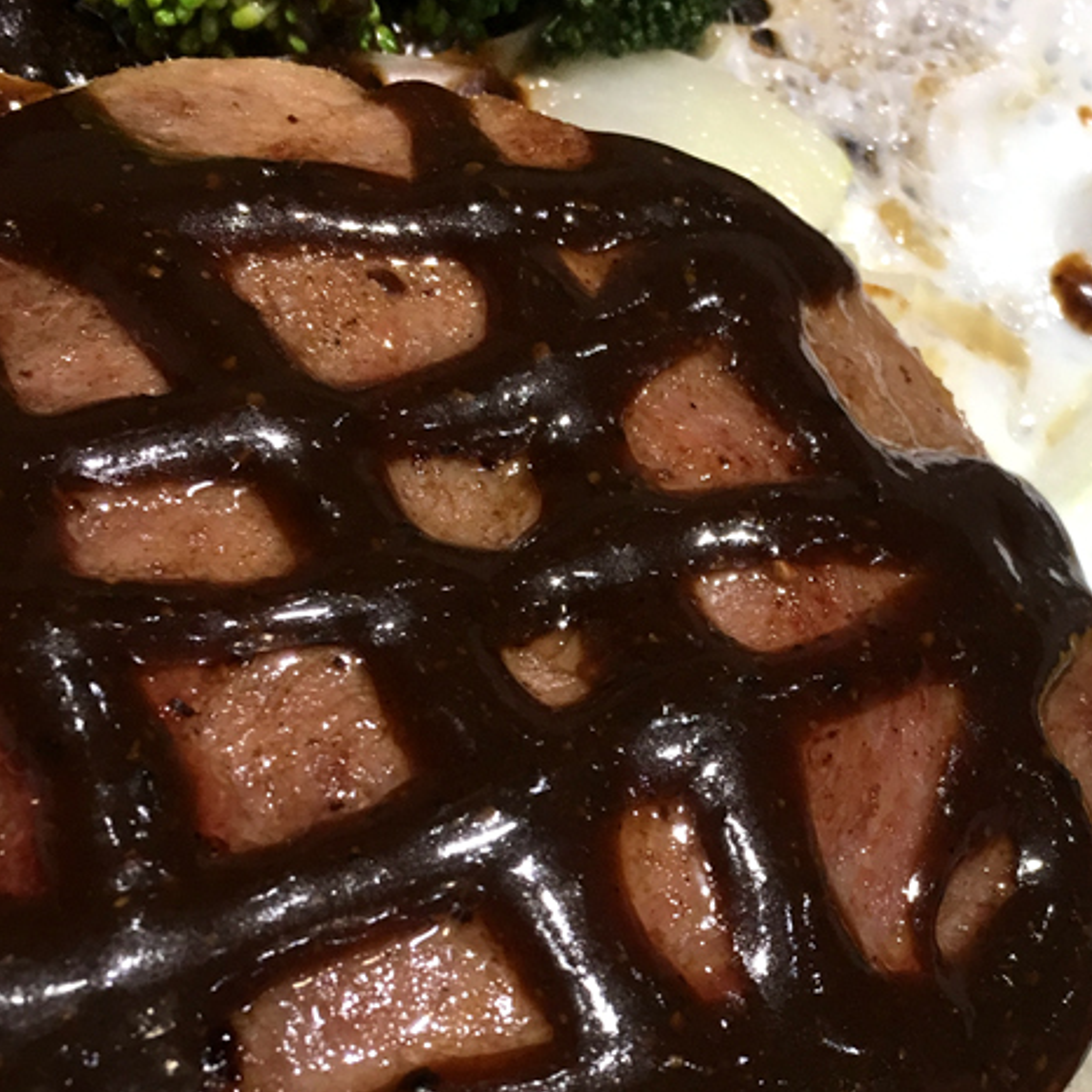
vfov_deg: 30.6
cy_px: 818
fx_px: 1963
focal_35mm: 55
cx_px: 823
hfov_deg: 30.6
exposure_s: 1/33
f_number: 2.2
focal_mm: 4.15
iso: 64
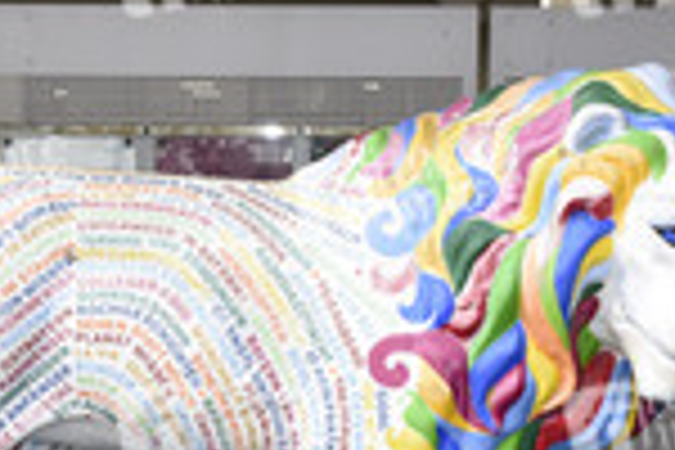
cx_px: 290
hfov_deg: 19.4
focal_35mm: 105
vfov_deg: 12.7
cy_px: 526
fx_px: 1969
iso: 640
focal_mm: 35
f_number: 8
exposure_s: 1/160
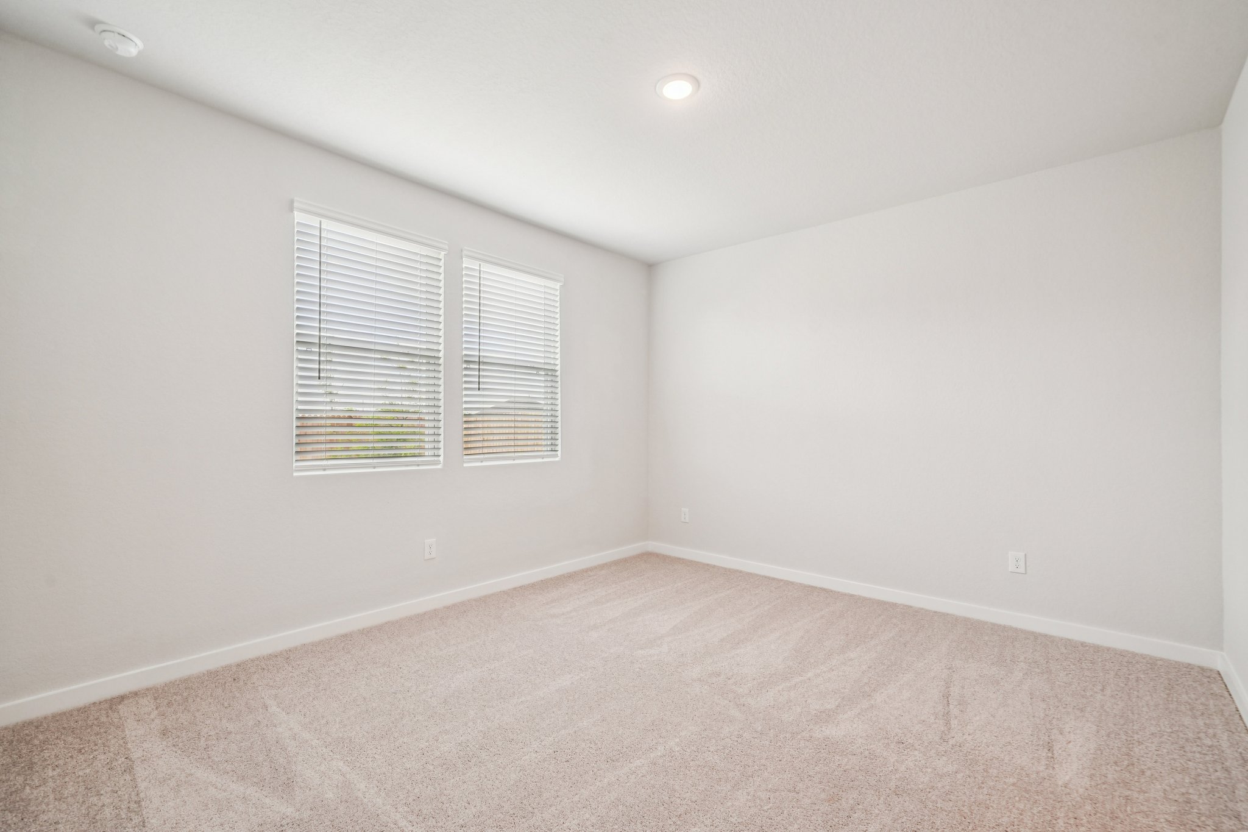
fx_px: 520
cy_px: 416
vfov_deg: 77.3
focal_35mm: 15
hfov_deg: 100.4
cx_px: 624
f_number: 7.1
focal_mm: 15
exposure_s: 1/80
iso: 800
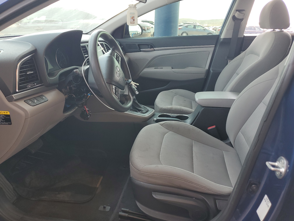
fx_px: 221
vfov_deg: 53.1
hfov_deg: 67.3
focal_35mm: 26
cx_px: 147
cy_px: 110
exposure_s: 1/149
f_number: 1.5
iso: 50
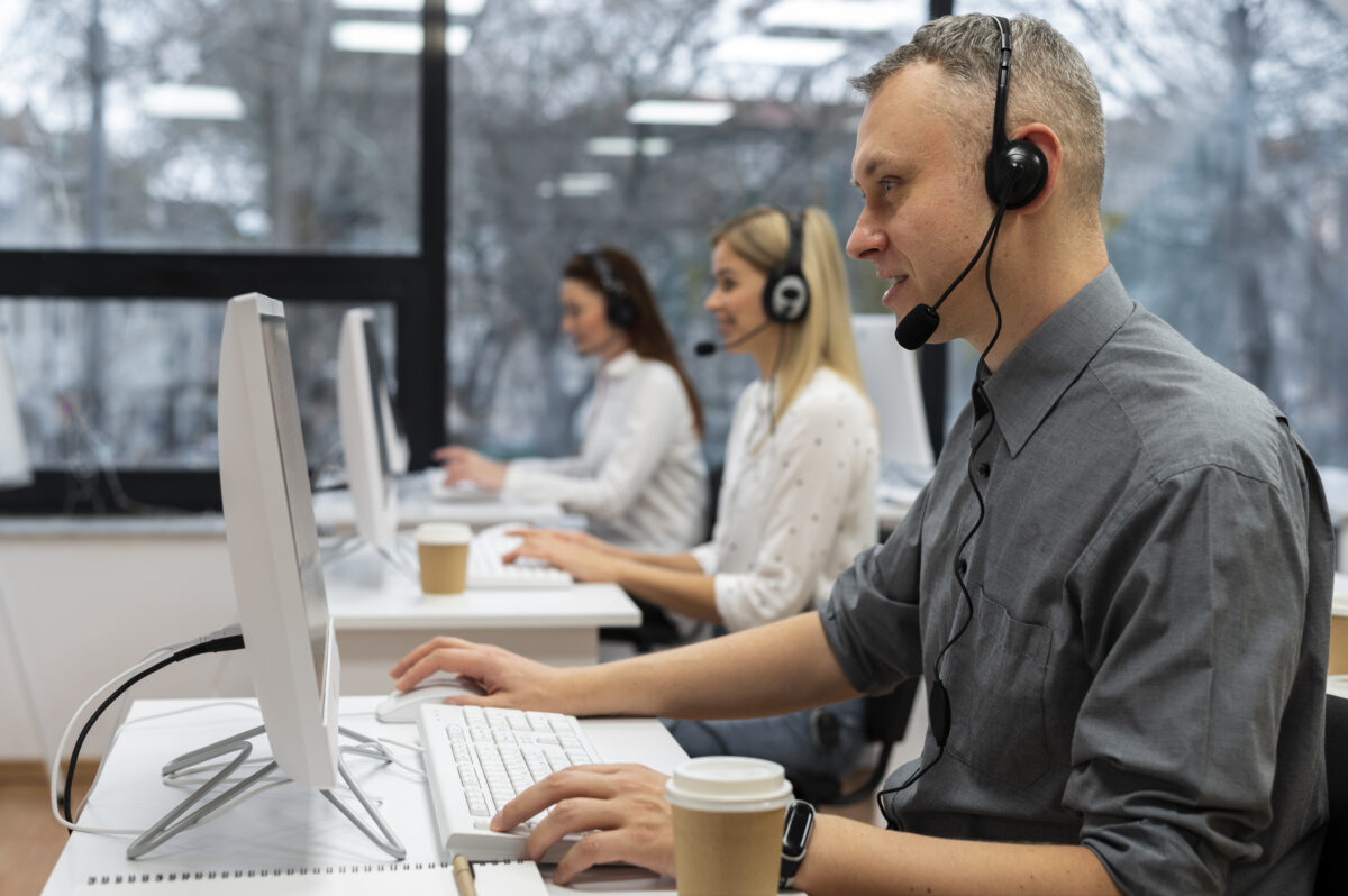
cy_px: 448
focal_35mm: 50
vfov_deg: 26.9
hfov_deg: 39.6
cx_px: 674
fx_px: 1871
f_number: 3.2
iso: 800
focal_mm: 50
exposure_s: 1/250
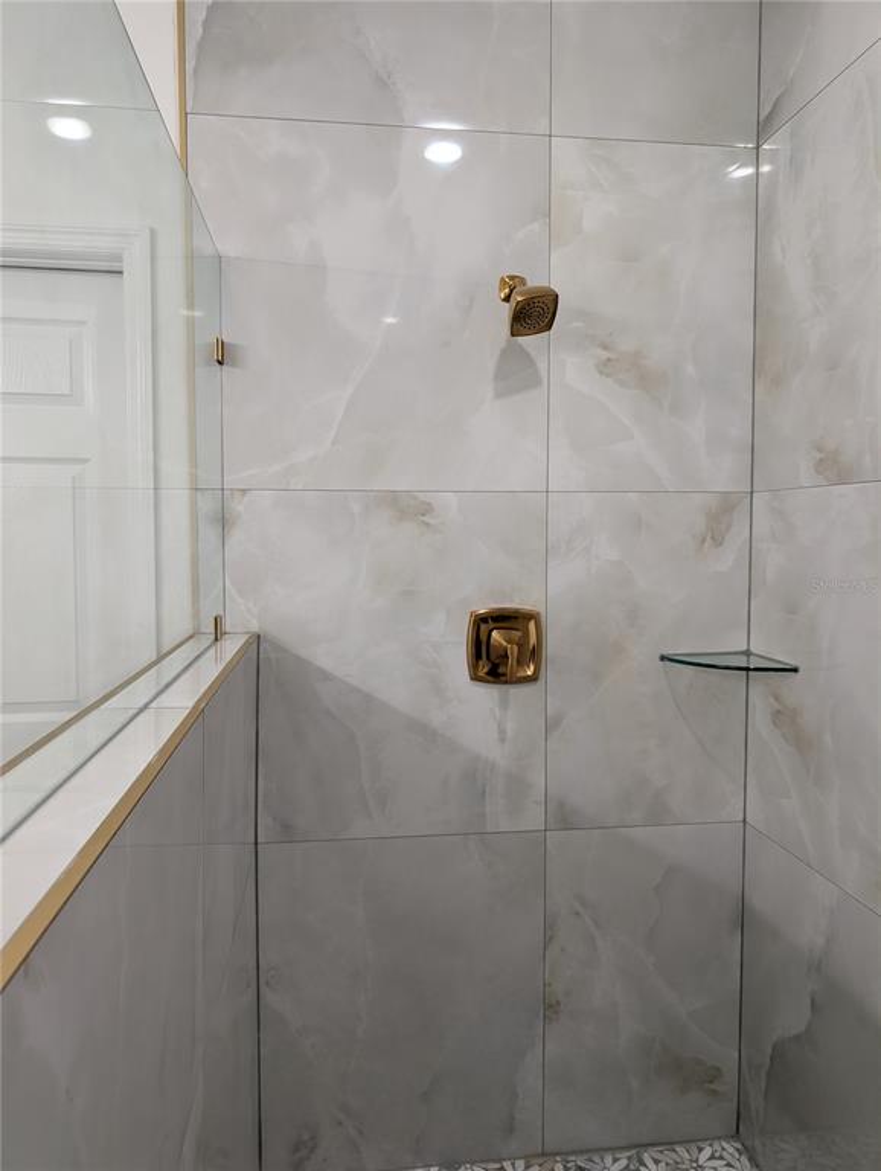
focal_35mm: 24
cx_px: 440
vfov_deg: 71.5
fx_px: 813
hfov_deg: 56.9
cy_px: 586
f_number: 1.68
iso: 24
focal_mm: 6.9
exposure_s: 1/105
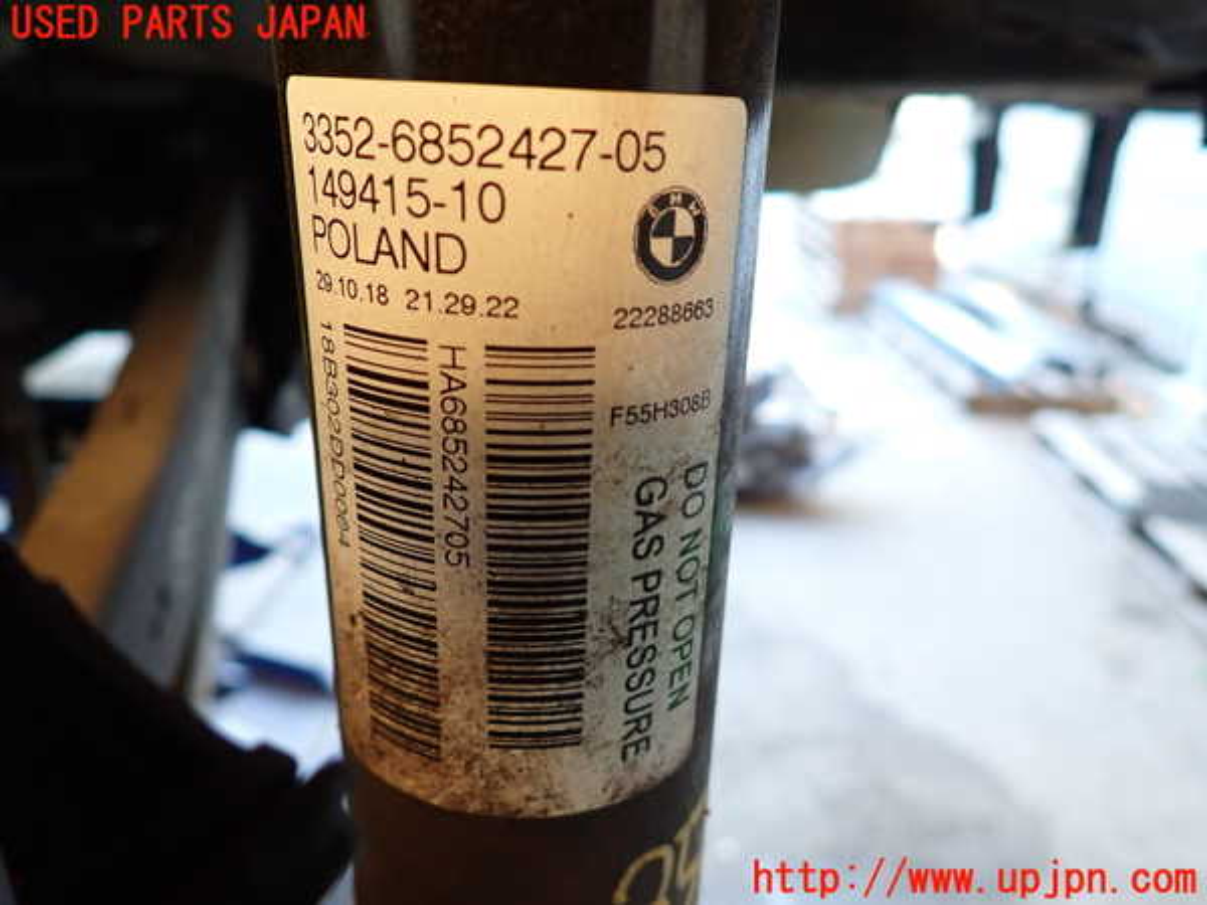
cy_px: 452
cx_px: 604
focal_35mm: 25
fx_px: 872
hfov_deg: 69.4
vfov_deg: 54.9
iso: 320
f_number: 2
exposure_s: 1/30
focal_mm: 4.5
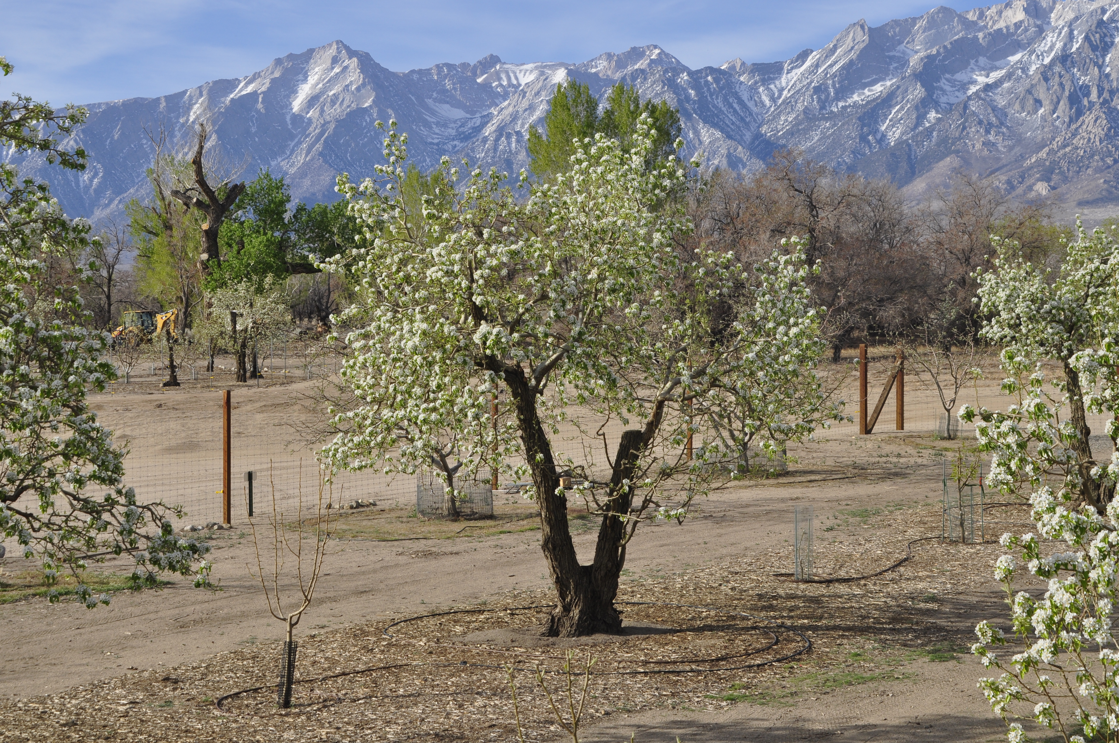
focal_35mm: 72
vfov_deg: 18.9
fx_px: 2235
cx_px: 560
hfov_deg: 28.1
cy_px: 372
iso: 200
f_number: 10
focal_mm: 48
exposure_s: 1/320
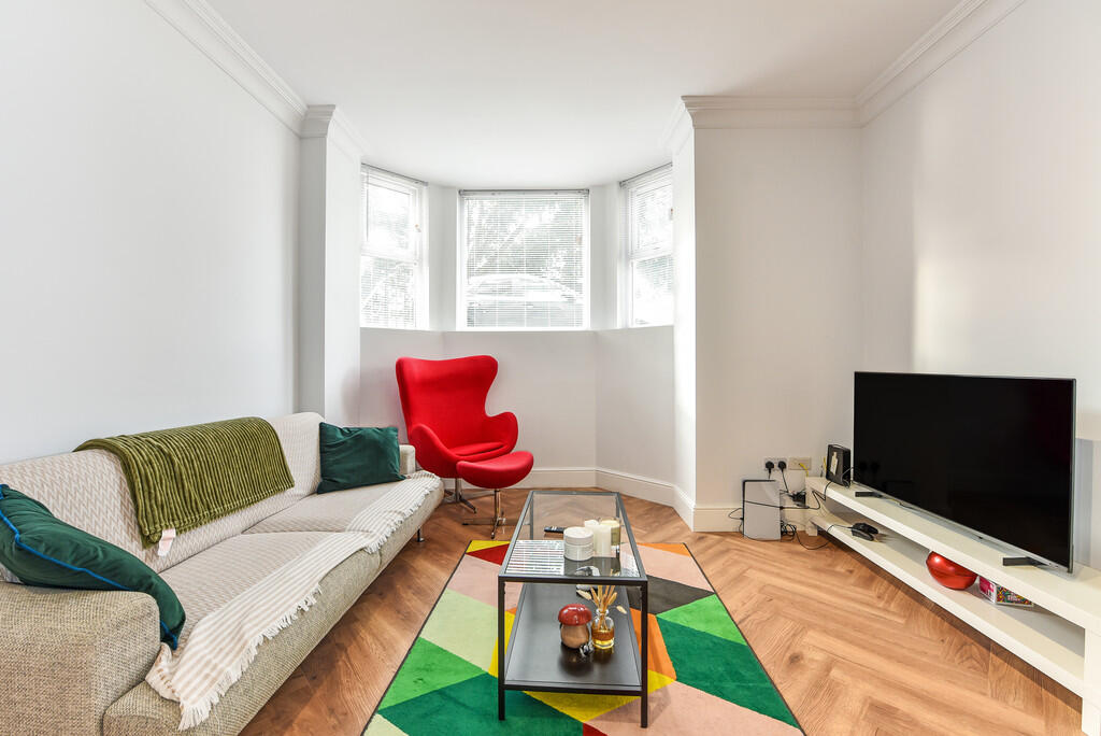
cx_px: 550
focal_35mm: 14
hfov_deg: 104.2
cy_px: 368
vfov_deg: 81.3
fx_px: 428
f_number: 7.1
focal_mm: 14
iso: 400
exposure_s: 1/10
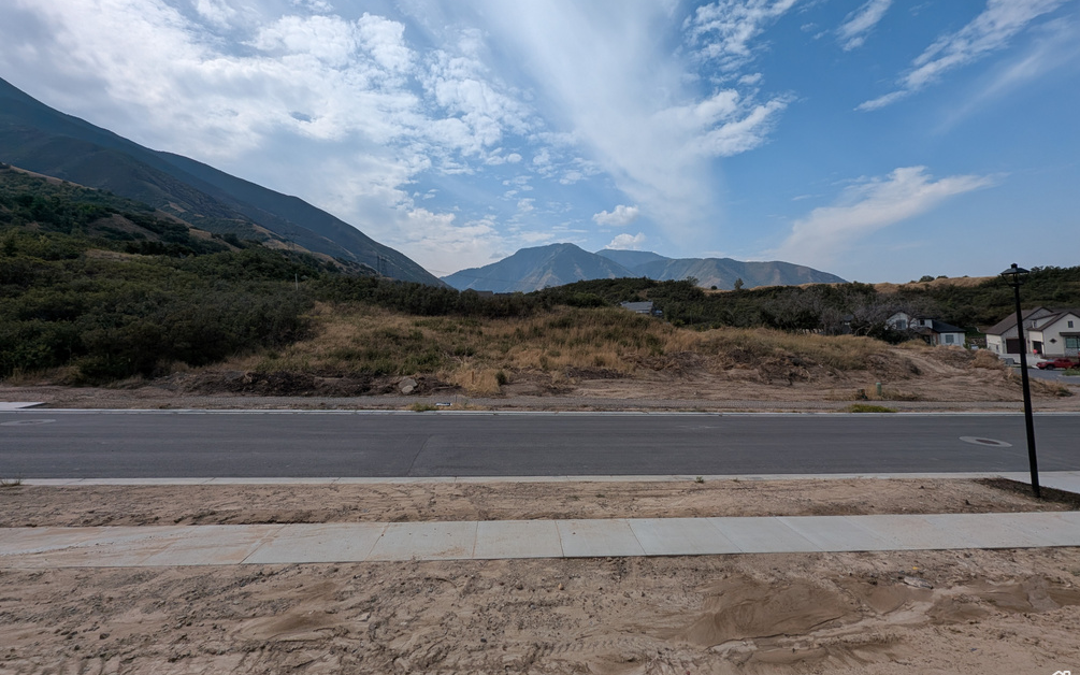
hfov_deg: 105.3
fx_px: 412
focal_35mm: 14
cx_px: 539
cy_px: 304
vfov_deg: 78.4
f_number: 2.2
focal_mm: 1.95
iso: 48
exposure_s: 1/3891
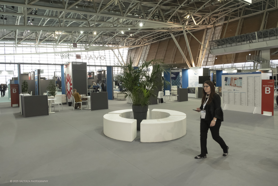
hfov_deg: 73.7
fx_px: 185
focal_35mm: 24
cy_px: 93
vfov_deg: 53.1
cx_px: 139
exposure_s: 1/200
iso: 2500
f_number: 4.5
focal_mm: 16
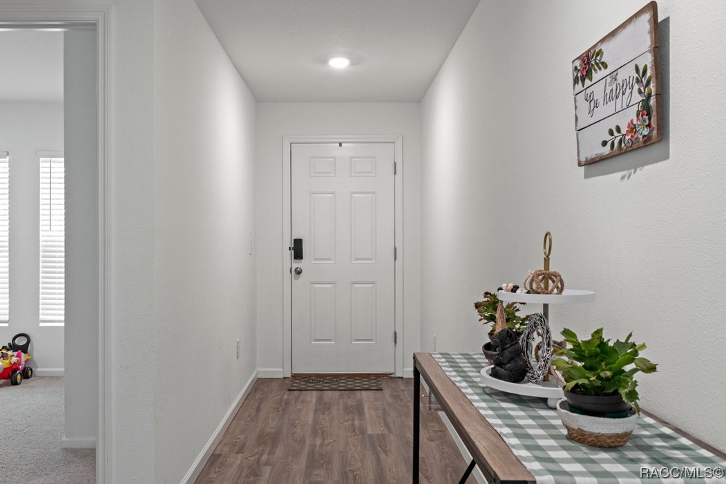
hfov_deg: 60.3
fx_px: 625
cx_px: 352
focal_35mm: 31
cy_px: 237
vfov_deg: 42.3
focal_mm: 20
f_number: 8
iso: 320
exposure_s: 1/3
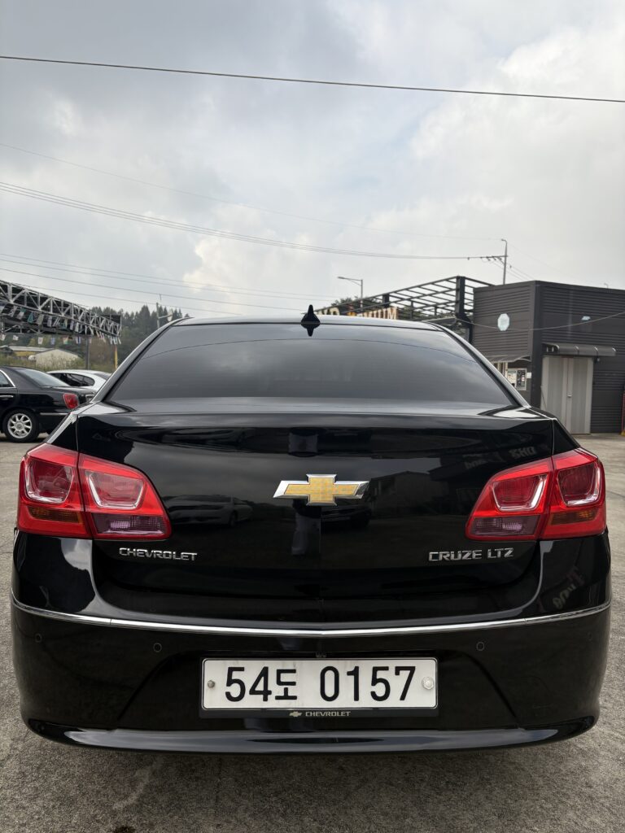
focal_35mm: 26
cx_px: 312
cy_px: 416
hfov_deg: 53.1
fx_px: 626
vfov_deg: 67.3
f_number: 1.6
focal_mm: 5.96
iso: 50
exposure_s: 1/2747
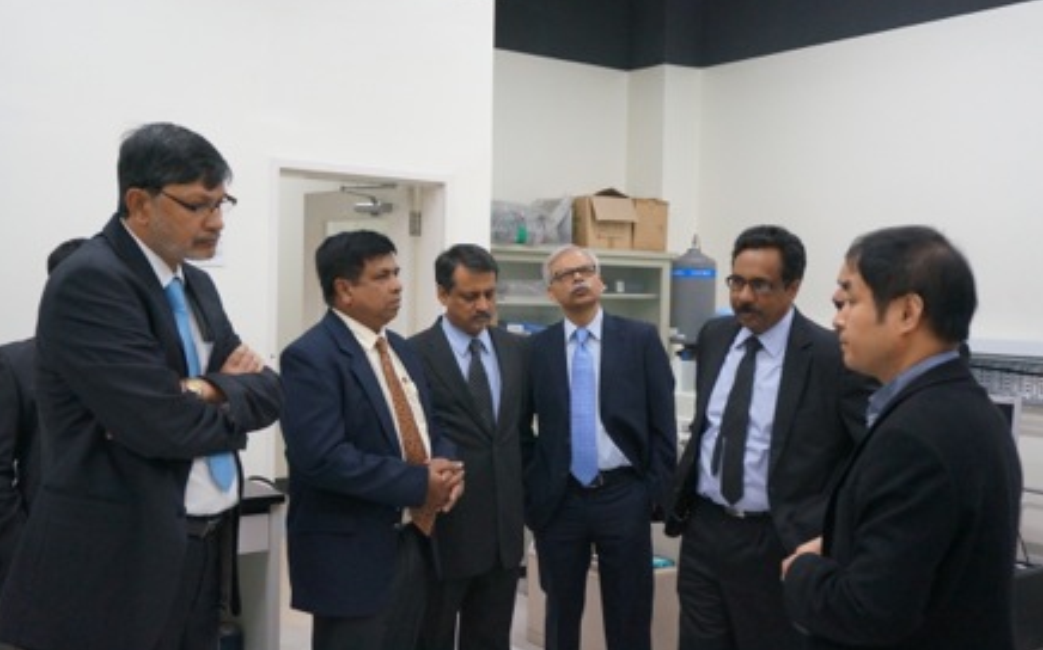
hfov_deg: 52.8
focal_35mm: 37
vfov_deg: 34.4
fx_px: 1051
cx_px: 519
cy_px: 318
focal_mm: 24
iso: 2500
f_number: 4.5
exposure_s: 1/160
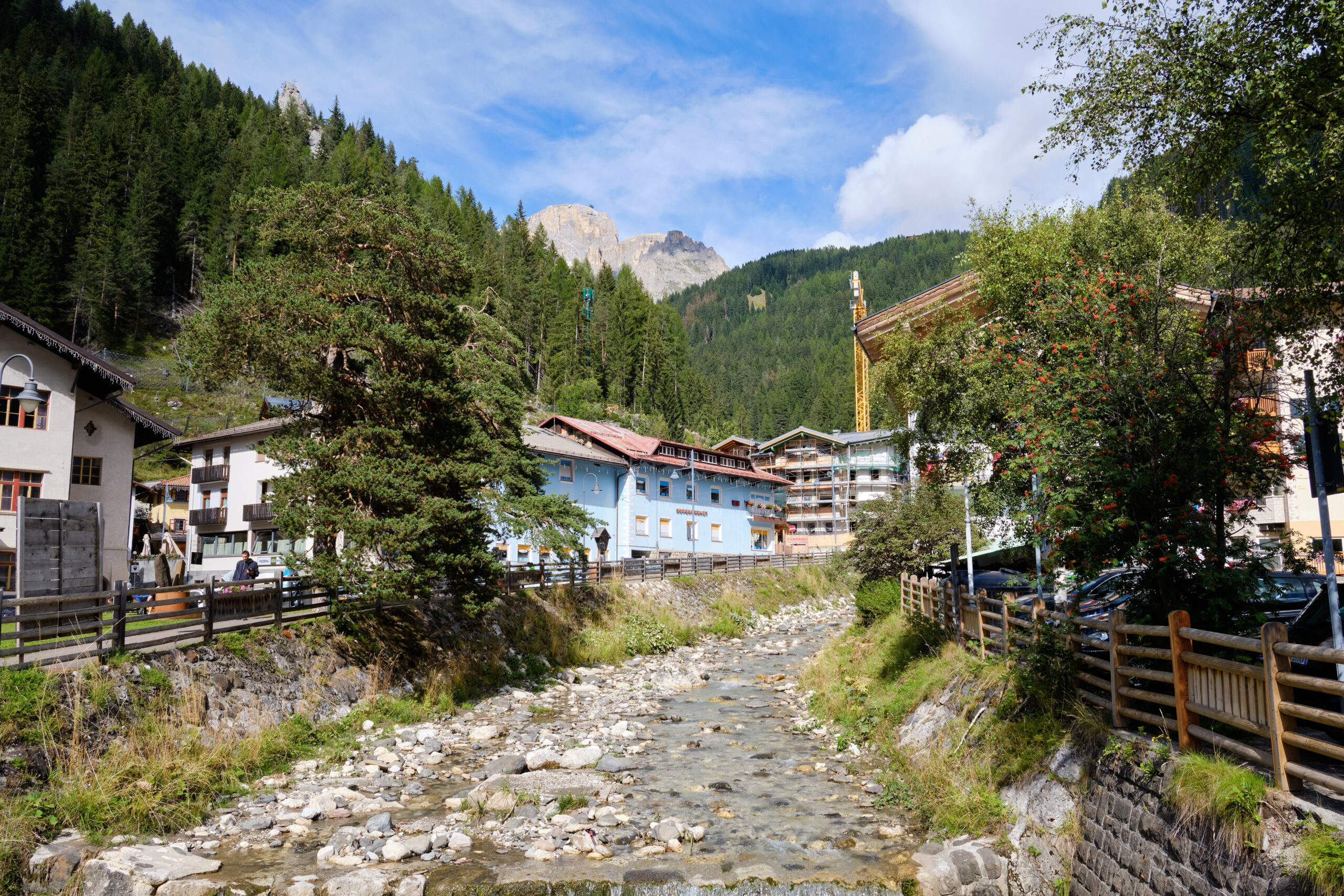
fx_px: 1008
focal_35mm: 27
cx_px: 672
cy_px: 448
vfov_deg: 47.9
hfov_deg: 67.4
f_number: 9
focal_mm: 18
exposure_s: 1/240
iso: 200
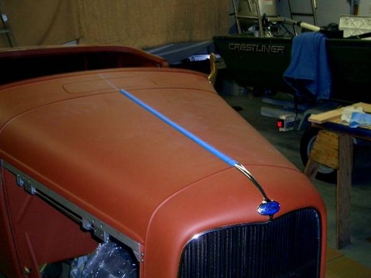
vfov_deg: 29.7
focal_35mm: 49
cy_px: 139
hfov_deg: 38.9
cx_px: 186
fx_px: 525
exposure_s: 1/60
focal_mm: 8.2
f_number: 3.1
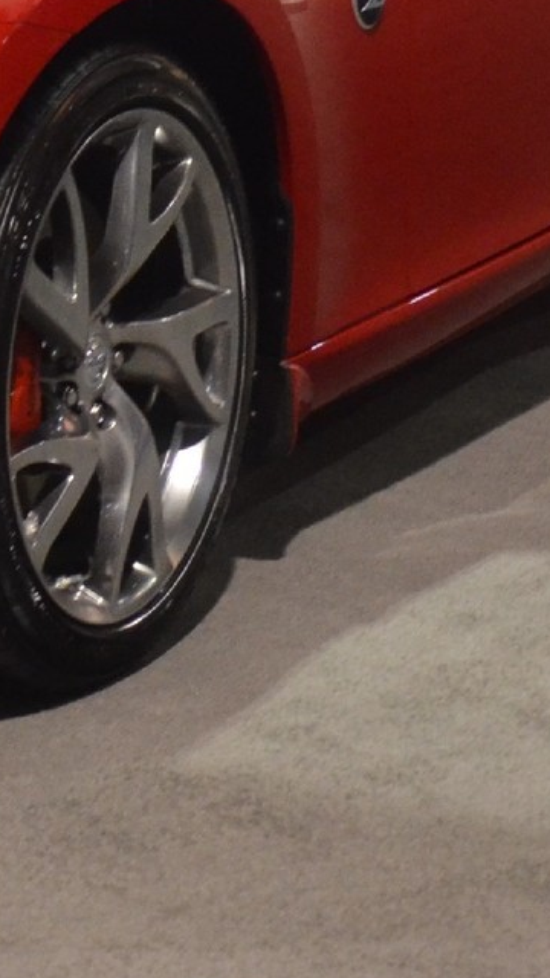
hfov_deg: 6.3
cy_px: -115
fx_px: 4927
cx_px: -246
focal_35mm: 190
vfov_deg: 11.2
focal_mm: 31
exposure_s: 1/40
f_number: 2.8
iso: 1600
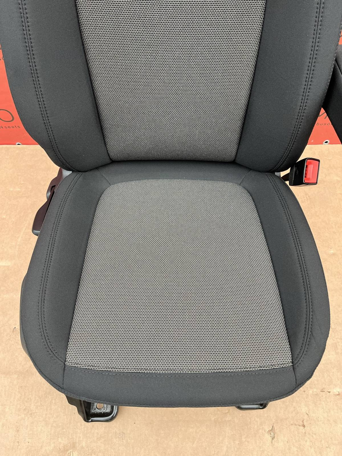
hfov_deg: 53.1
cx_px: 171
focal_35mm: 26
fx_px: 343
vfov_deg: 67.3
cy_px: 228
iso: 125
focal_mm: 5.1
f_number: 1.6
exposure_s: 1/120
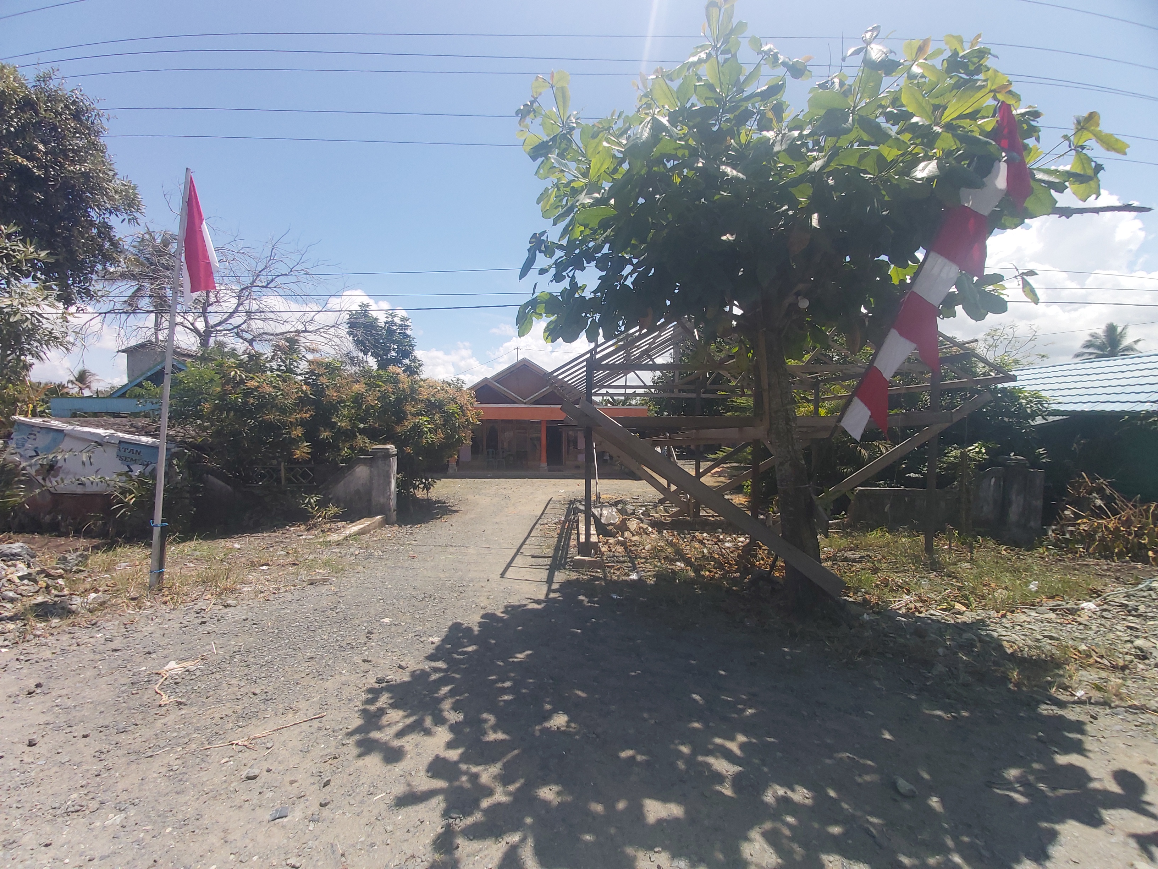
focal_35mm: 12
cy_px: 434
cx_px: 579
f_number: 2.2
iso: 40
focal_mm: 1.42
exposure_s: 1/1078
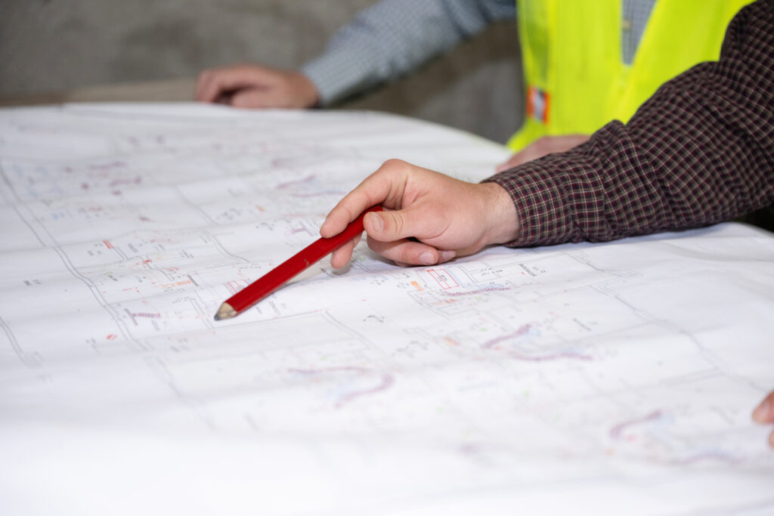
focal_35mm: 70
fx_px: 1505
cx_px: 387
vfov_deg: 19.5
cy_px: 258
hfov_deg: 28.8
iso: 1250
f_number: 3.2
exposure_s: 1/160
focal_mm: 70
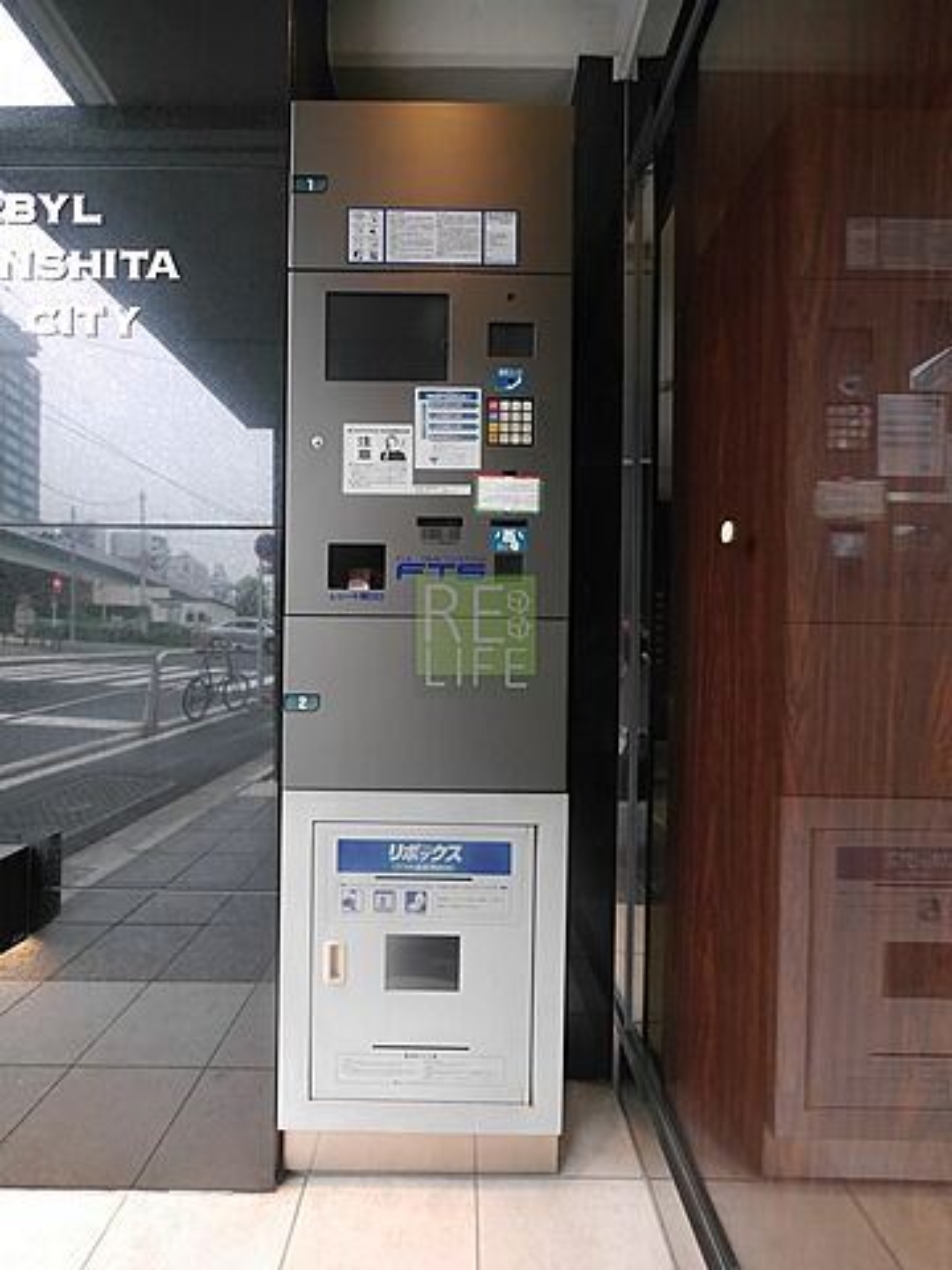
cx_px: 476
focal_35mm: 14
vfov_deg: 102.1
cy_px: 635
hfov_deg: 85.7
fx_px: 513
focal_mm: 7
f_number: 4
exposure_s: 1/60
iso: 1600
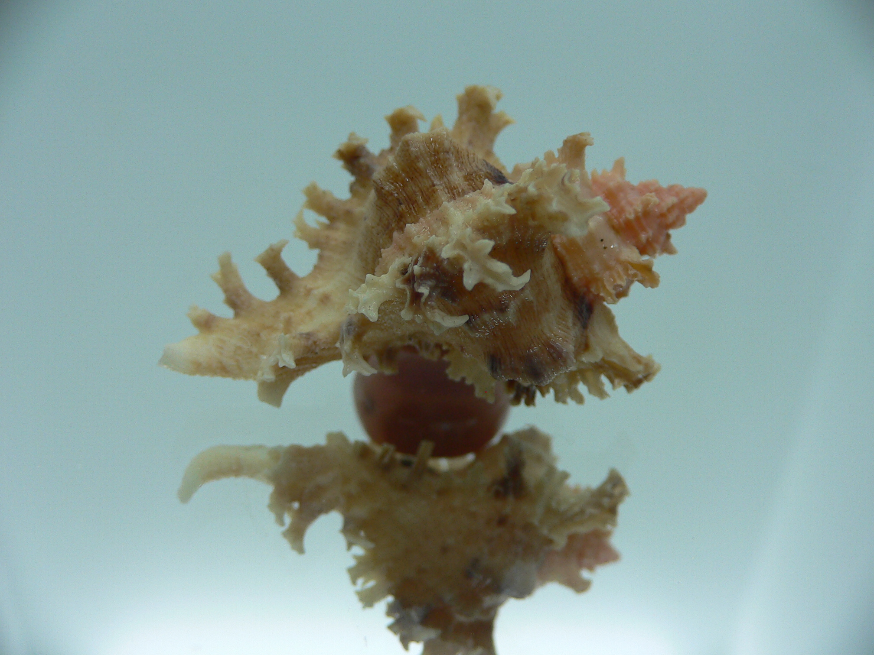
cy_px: 328
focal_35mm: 35
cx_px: 437
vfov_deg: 40.7
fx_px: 884
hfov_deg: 52.6
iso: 80
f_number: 2.8
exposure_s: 1/60
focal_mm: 4.6
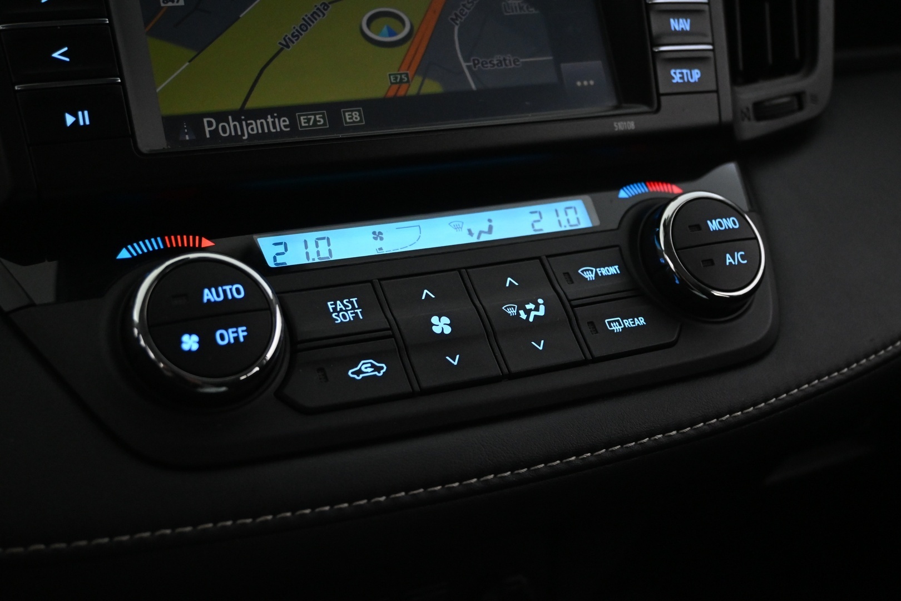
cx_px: 450
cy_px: 300
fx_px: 1145
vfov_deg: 29.4
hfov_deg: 43.0
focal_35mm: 46
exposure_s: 1/50
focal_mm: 30.5
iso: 3600
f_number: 4.8
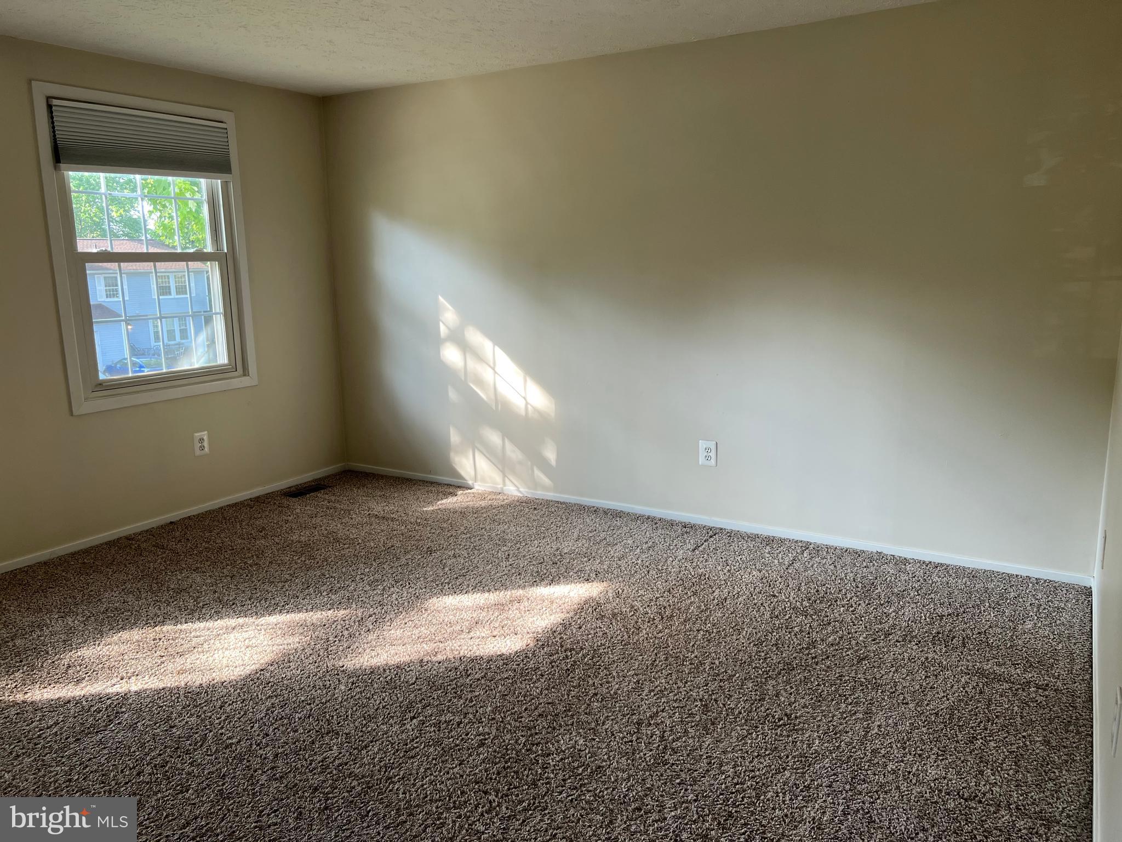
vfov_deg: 53.1
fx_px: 843
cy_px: 421
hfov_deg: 67.3
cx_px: 561
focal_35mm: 26
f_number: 1.5
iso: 100
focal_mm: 5.7
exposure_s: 1/120
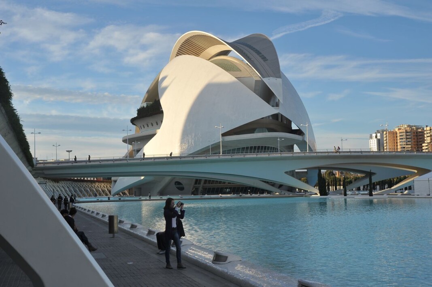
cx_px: 216
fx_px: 624
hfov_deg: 38.2
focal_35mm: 52
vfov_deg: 26.0
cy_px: 144
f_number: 11
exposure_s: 1/500
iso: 400
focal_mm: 52
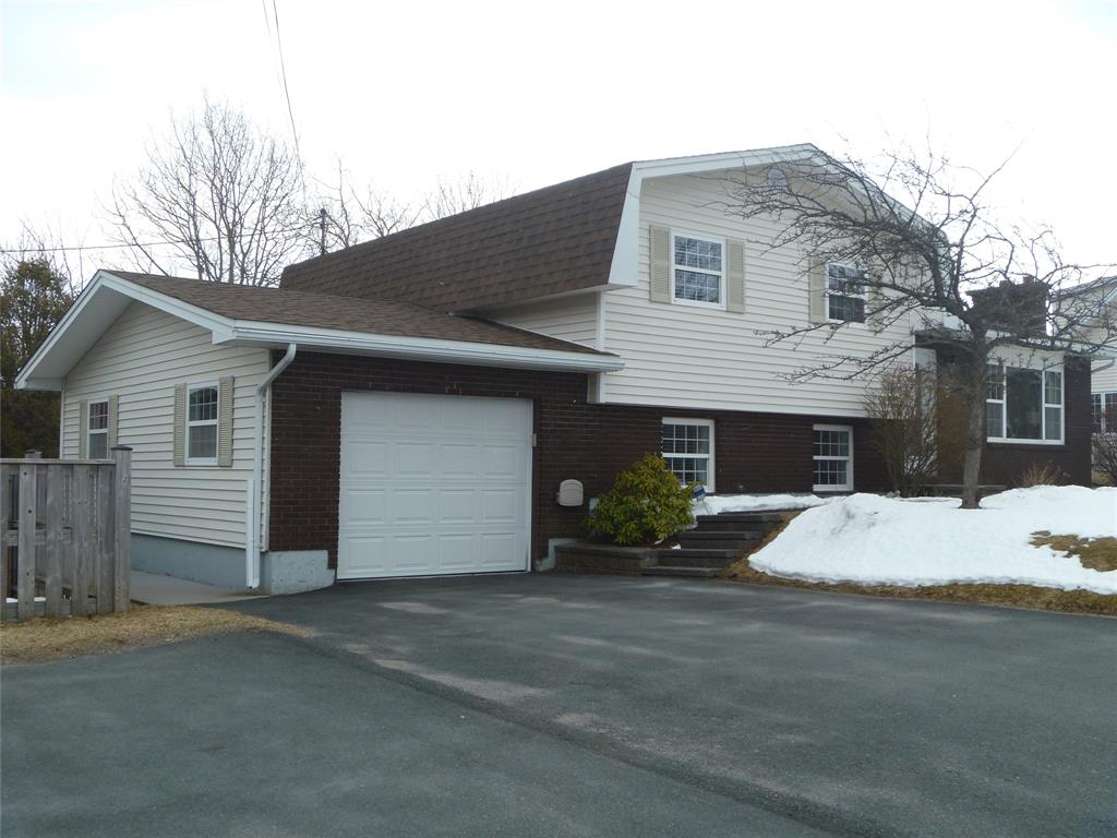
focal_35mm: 35
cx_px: 558
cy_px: 419
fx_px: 1129
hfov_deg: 52.6
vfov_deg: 40.7
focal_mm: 6.3
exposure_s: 1/160
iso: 80
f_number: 4.5
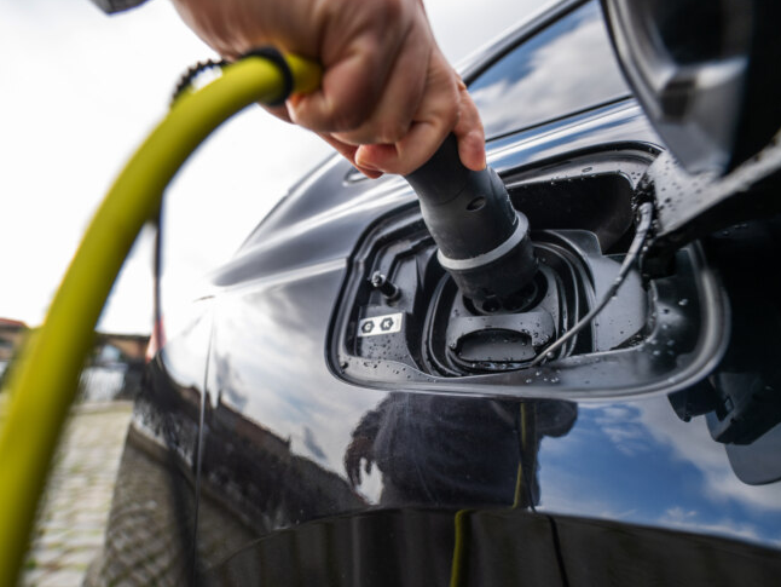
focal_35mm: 16
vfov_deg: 78.1
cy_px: 297
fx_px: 361
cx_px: 339
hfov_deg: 93.9
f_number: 2.8
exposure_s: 1/640
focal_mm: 14
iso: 200
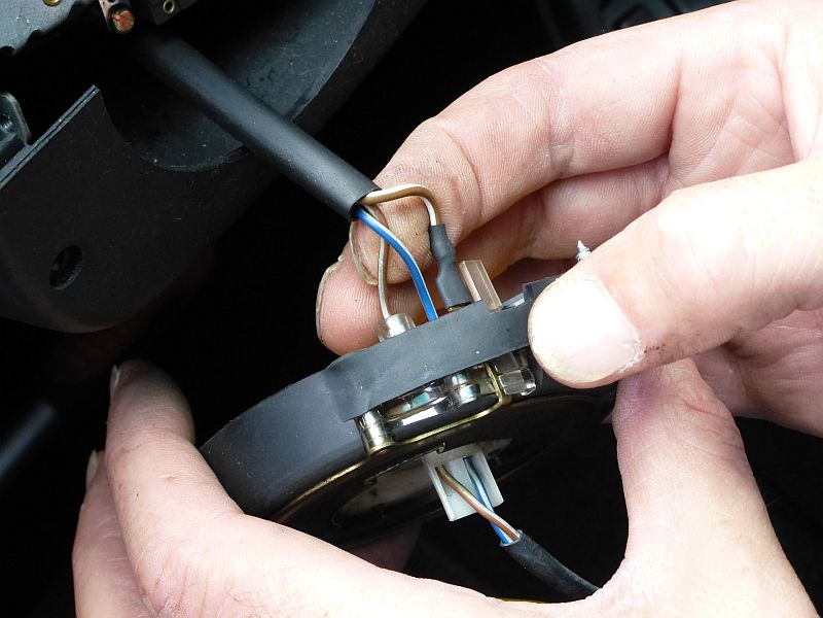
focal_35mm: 82
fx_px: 1950
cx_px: 412
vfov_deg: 18.0
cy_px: 309
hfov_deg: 23.8
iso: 800
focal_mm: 14.8
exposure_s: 1/125
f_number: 4.8
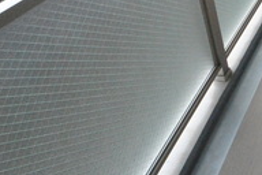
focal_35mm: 40
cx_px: 385
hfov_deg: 30.0
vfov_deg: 23.7
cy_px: -109
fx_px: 291
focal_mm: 8
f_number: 11
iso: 1600
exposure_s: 1/500
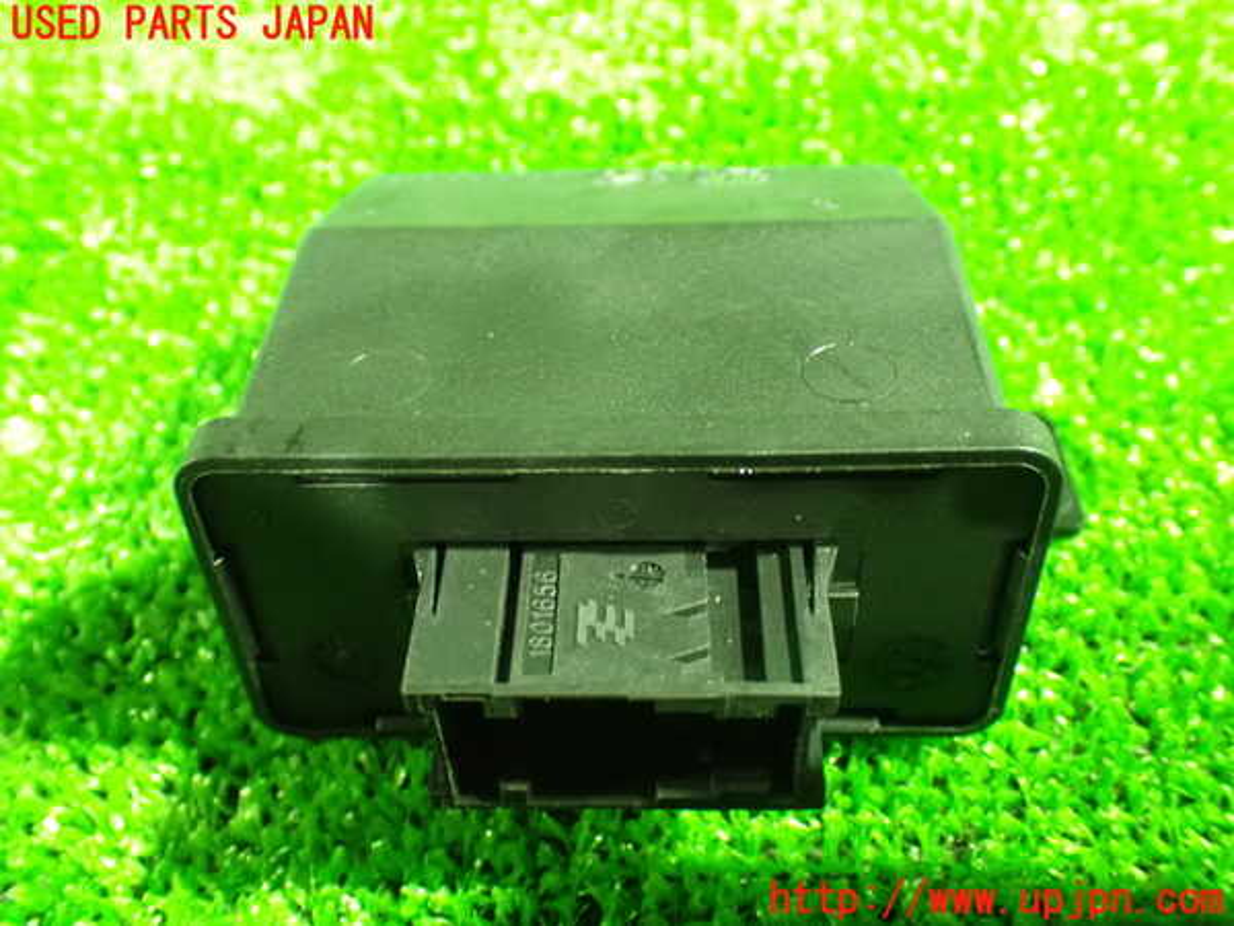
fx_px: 1283
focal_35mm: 36
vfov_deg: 39.7
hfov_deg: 51.4
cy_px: 463
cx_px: 617
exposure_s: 1/10
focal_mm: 6.37
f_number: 2.5
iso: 1600
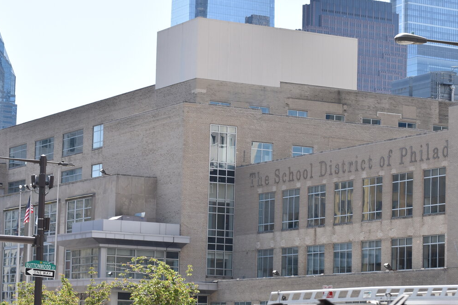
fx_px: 1574
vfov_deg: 11.1
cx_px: 251
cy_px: 163
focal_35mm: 124
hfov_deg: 16.5
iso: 200
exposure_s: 1/320
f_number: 9
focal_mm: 55
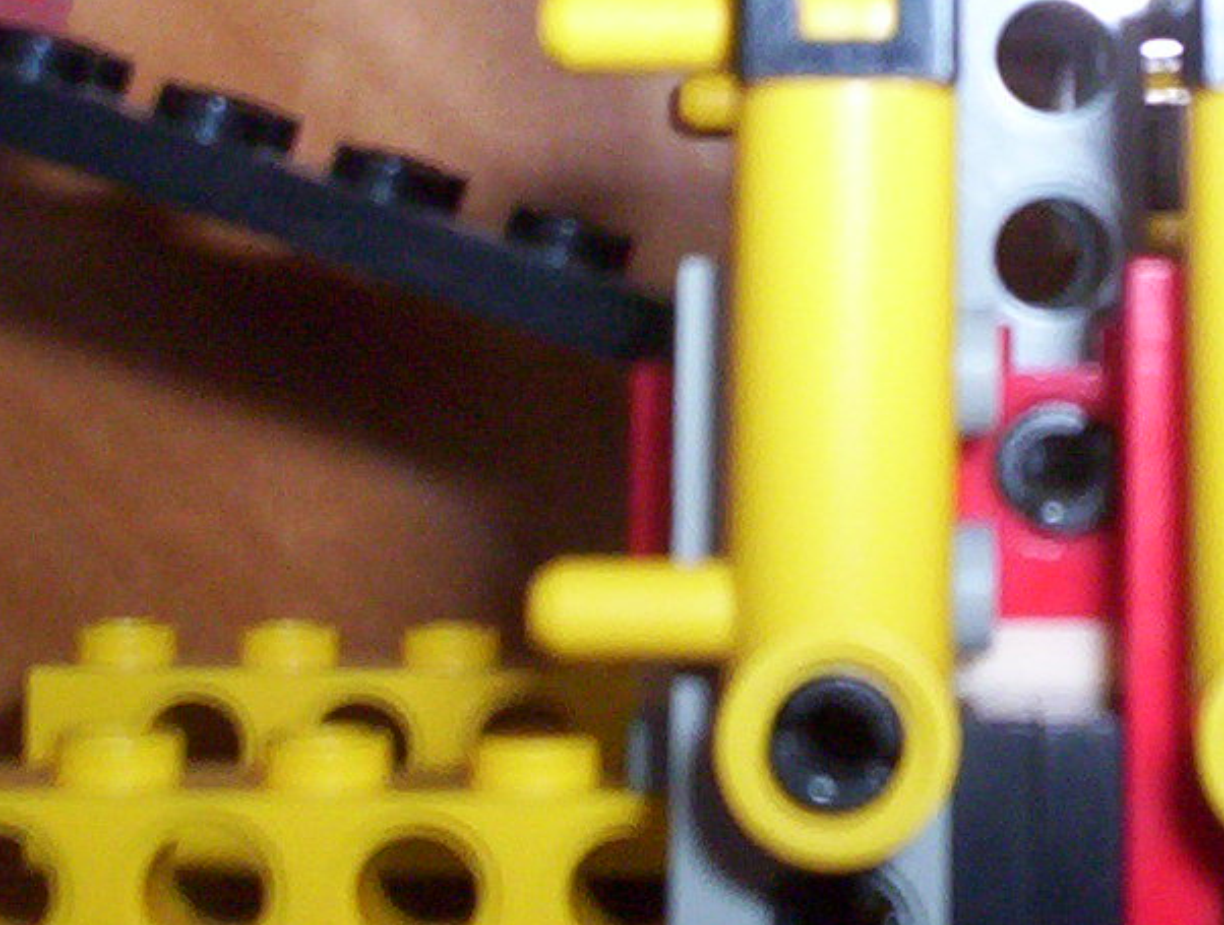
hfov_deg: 18.7
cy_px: 73
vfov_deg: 14.3
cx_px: 1100
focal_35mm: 103
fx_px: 3652
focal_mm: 4.99
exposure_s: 1/60
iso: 140
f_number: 4.5
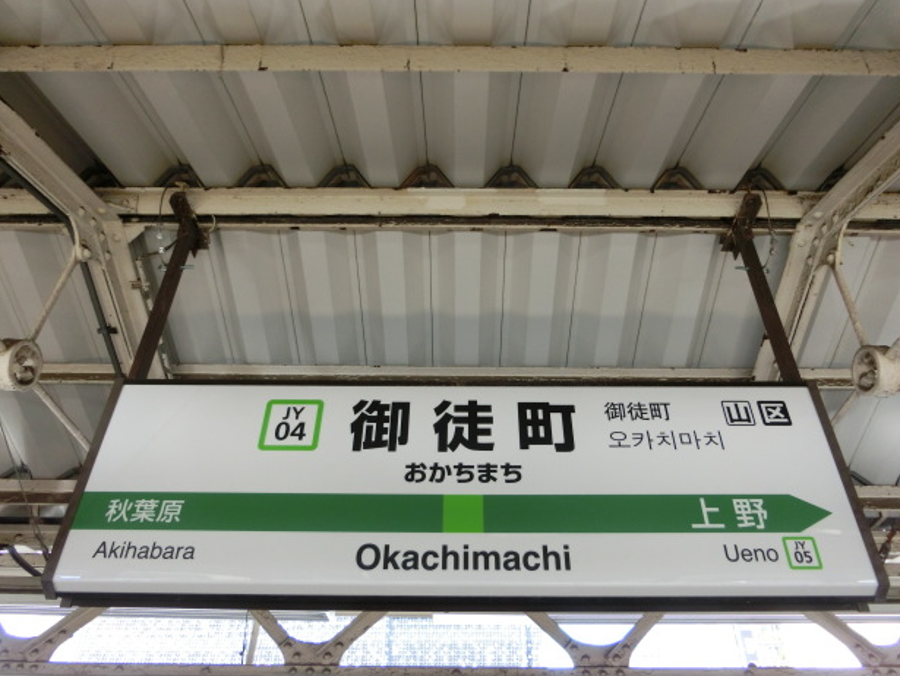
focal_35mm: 26
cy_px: 332
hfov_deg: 67.3
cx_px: 462
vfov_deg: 53.1
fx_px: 676
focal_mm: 4.5
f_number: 3.5
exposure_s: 1/125
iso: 200
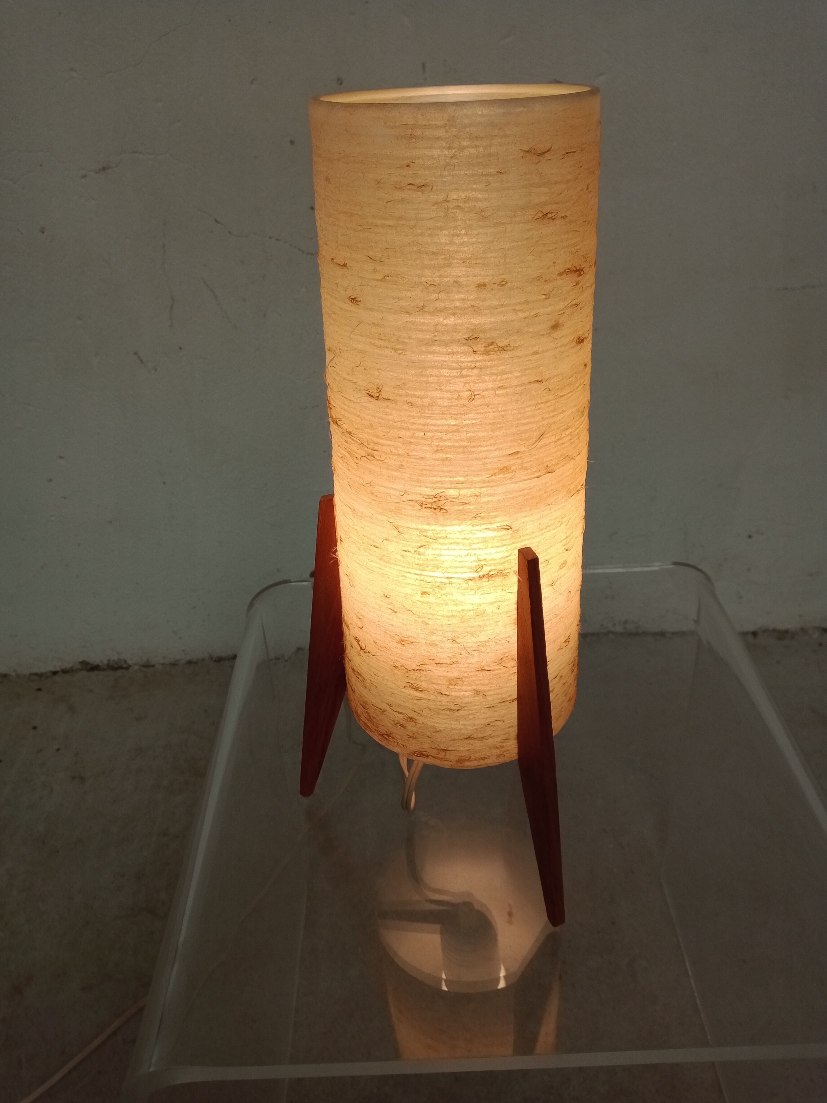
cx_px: 414
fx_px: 637
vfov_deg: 81.7
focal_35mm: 20
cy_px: 552
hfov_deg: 66.0
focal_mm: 3.54
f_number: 2
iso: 114
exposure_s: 1/169
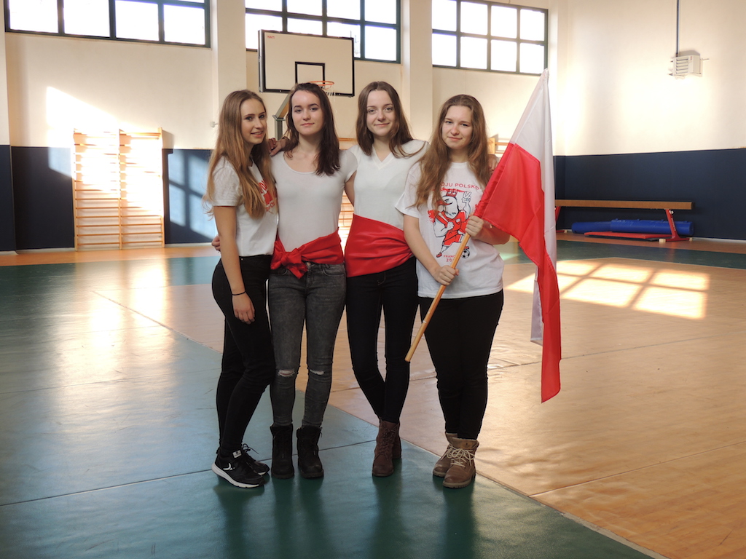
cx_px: 373
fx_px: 862
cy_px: 280
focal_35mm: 40
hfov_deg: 46.8
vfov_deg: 36.0
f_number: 3.3
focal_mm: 7.1
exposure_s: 1/60
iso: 100
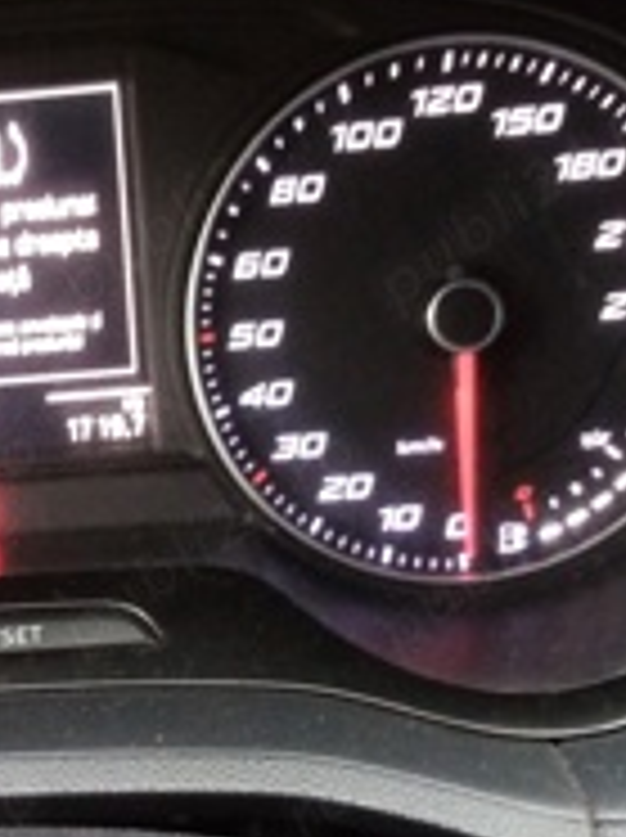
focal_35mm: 56
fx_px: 1353
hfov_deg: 25.2
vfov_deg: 33.8
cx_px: 50
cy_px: 616
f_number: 1.8
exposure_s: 1/33.3
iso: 466
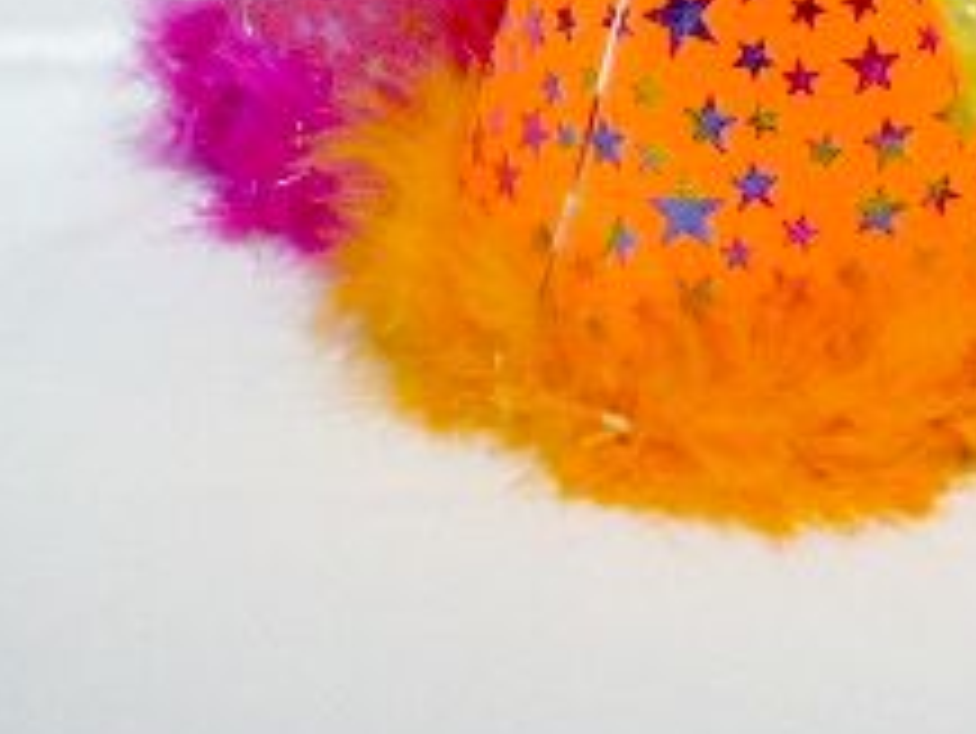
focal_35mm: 115
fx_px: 3244
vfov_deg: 12.6
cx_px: 1178
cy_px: -144
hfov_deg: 16.4
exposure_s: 1/45
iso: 145
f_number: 3.5
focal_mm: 6.6
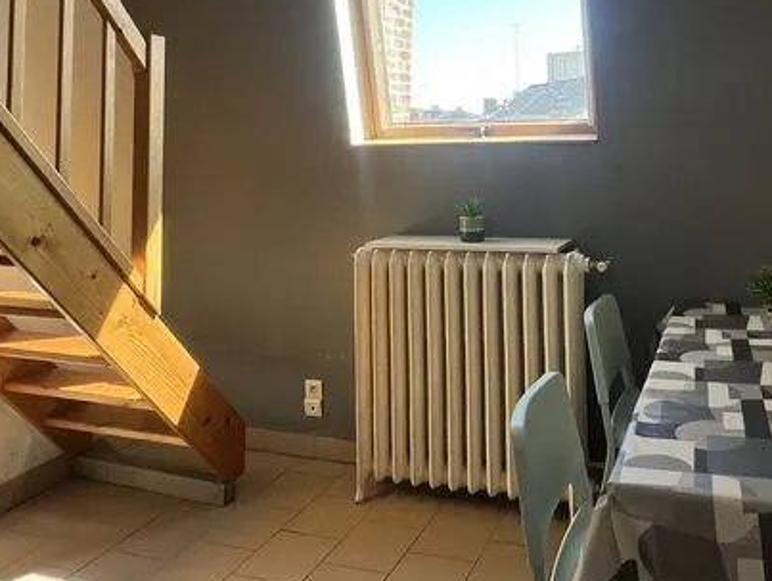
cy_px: 101
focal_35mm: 29
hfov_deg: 59.7
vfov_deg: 45.4
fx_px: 647
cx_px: 534
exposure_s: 1/102
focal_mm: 1.57
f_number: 1.8
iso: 32
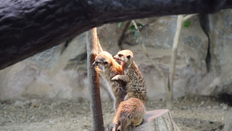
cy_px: 67
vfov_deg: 10.9
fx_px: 683
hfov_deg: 19.3
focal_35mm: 111
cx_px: 117
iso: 400
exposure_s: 1/60
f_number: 4
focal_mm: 70
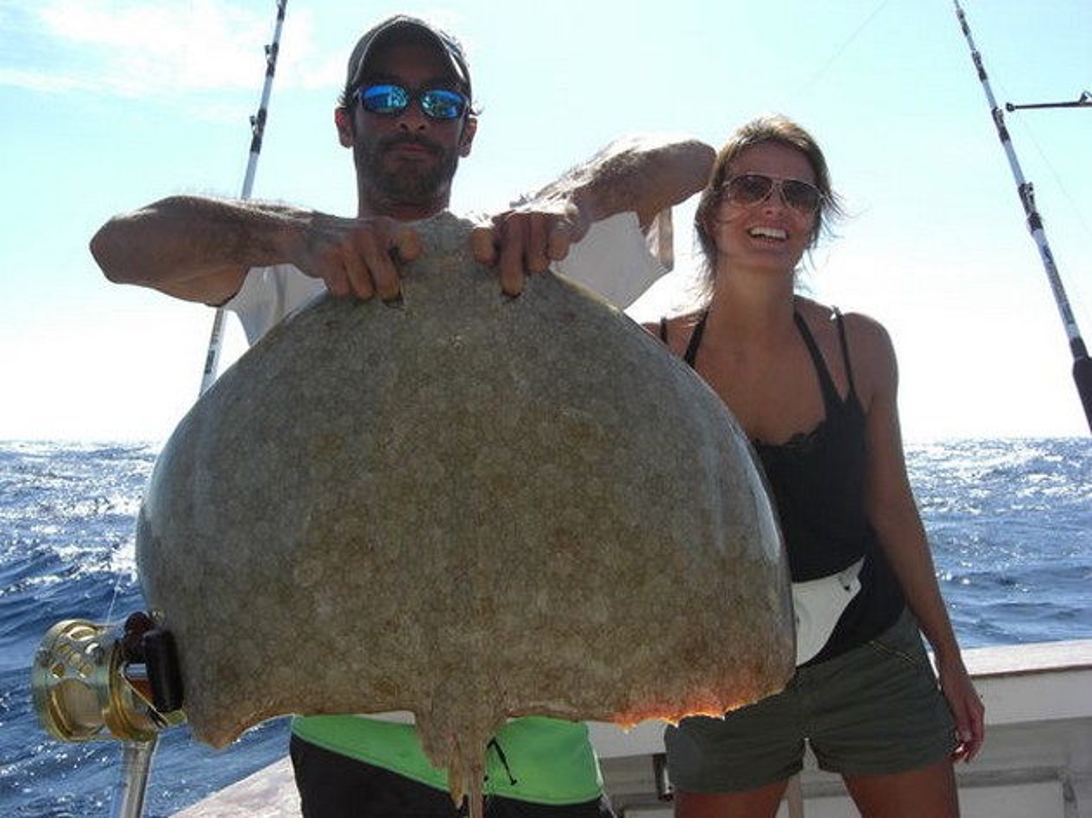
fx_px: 1198
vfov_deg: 37.7
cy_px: 409
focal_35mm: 38
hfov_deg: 49.0
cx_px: 546
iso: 80
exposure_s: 1/800
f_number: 4
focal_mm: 7.9
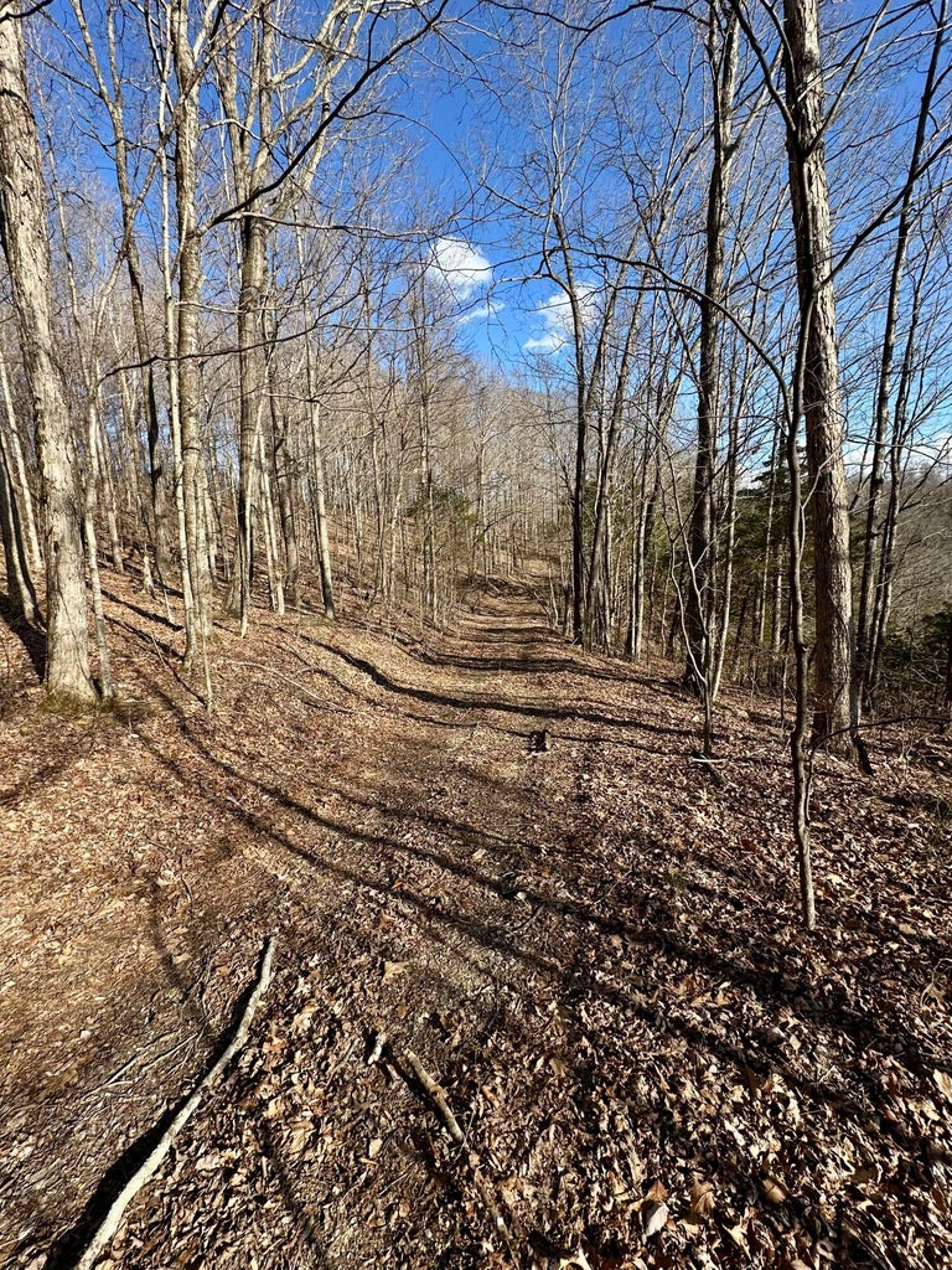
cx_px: 476
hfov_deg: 85.7
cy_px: 635
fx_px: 513
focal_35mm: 14
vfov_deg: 102.1
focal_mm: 2.22
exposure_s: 1/947
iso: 40
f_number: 2.2
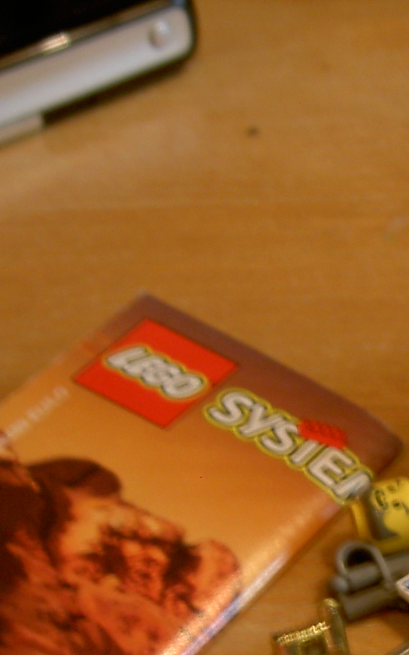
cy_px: 531
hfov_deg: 13.2
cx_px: 582
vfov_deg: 21.8
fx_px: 1677
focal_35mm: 94
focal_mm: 5.6
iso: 50
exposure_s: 1/8
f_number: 2.8
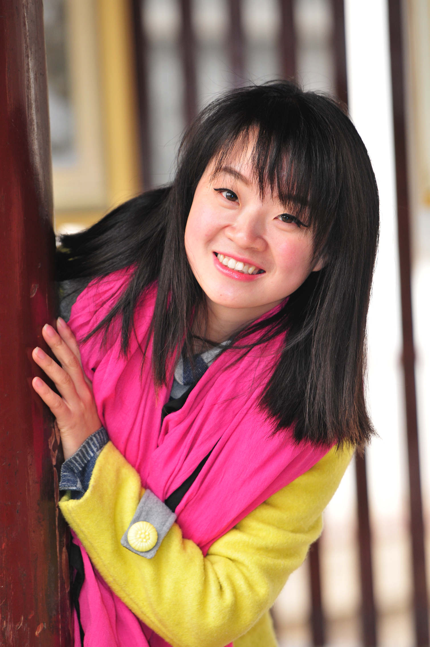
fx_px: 4984
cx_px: 215
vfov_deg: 7.4
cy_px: 324
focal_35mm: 278
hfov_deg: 4.9
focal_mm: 185
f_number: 2.8
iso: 250
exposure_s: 1/60
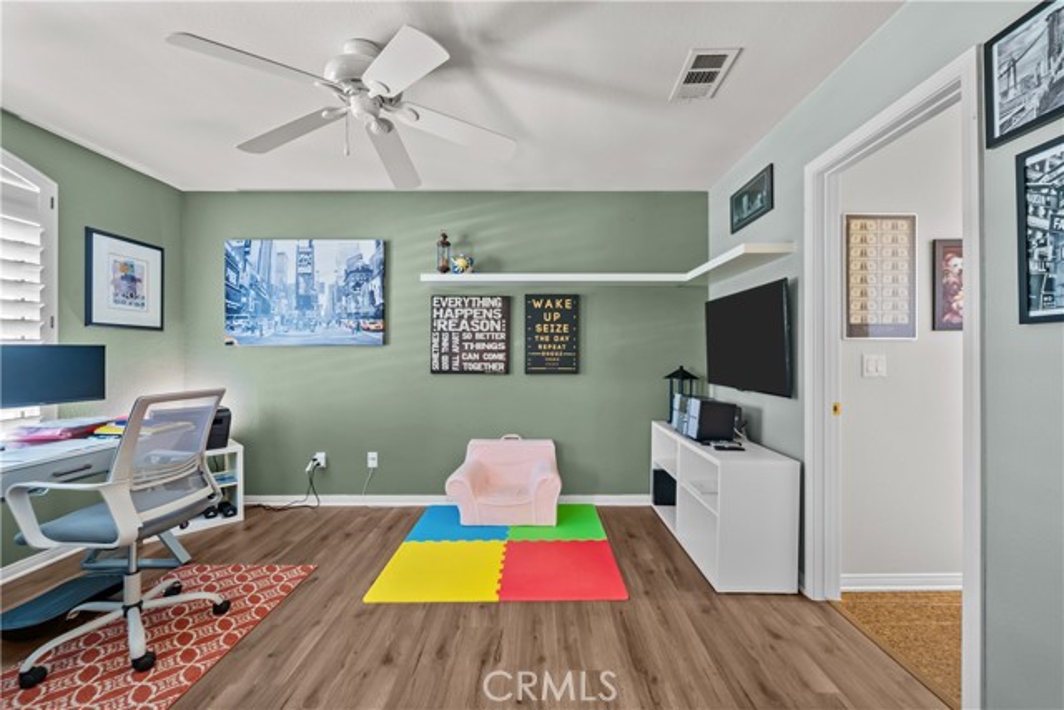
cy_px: 355
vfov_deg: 81.2
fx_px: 414
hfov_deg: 104.2
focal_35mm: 14
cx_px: 532
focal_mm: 14
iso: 100
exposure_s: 4
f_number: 9
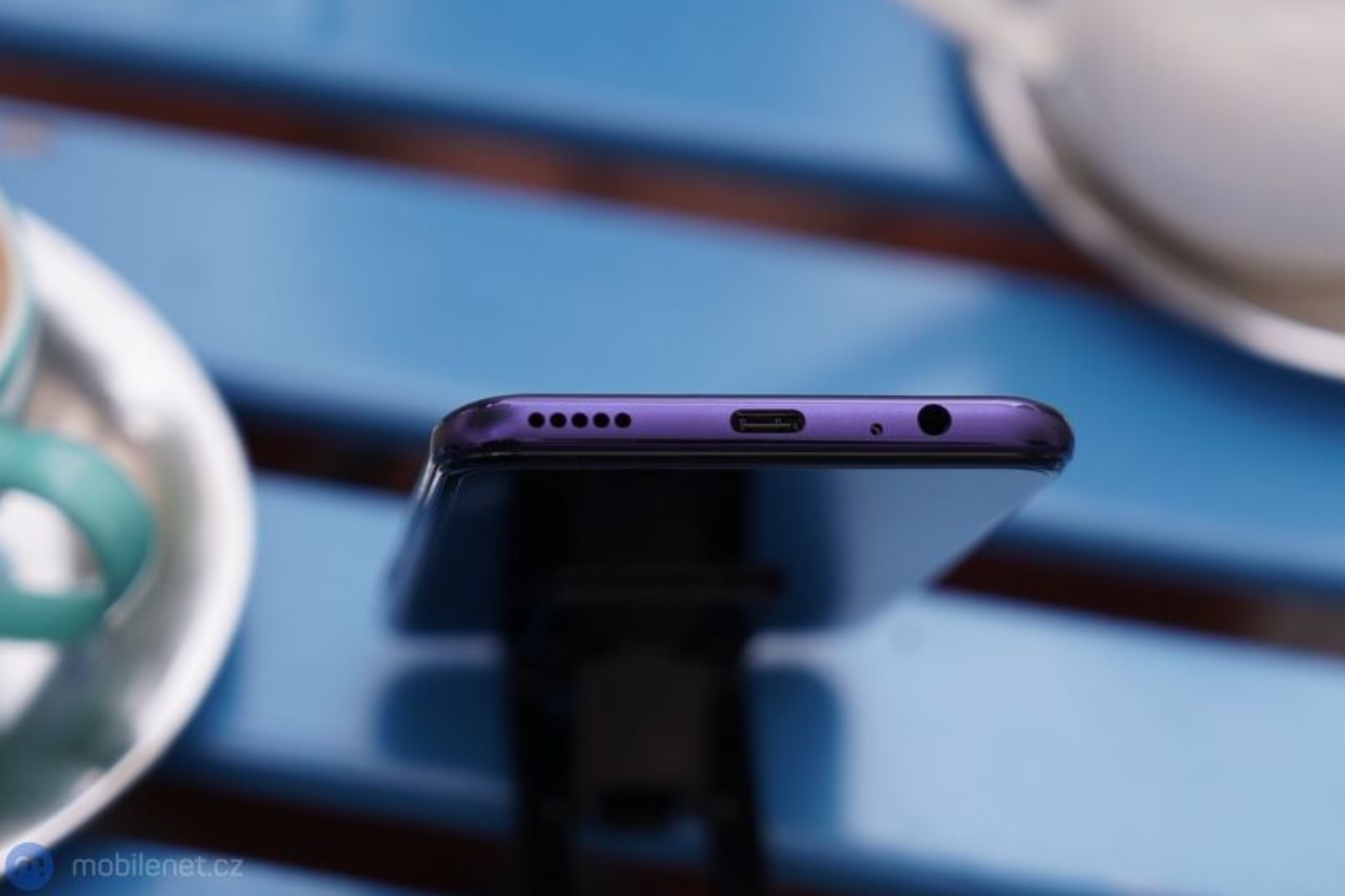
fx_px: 2689
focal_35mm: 72
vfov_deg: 18.9
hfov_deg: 28.1
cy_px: 449
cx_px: 678
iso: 320
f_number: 4
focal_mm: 70
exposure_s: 1/160
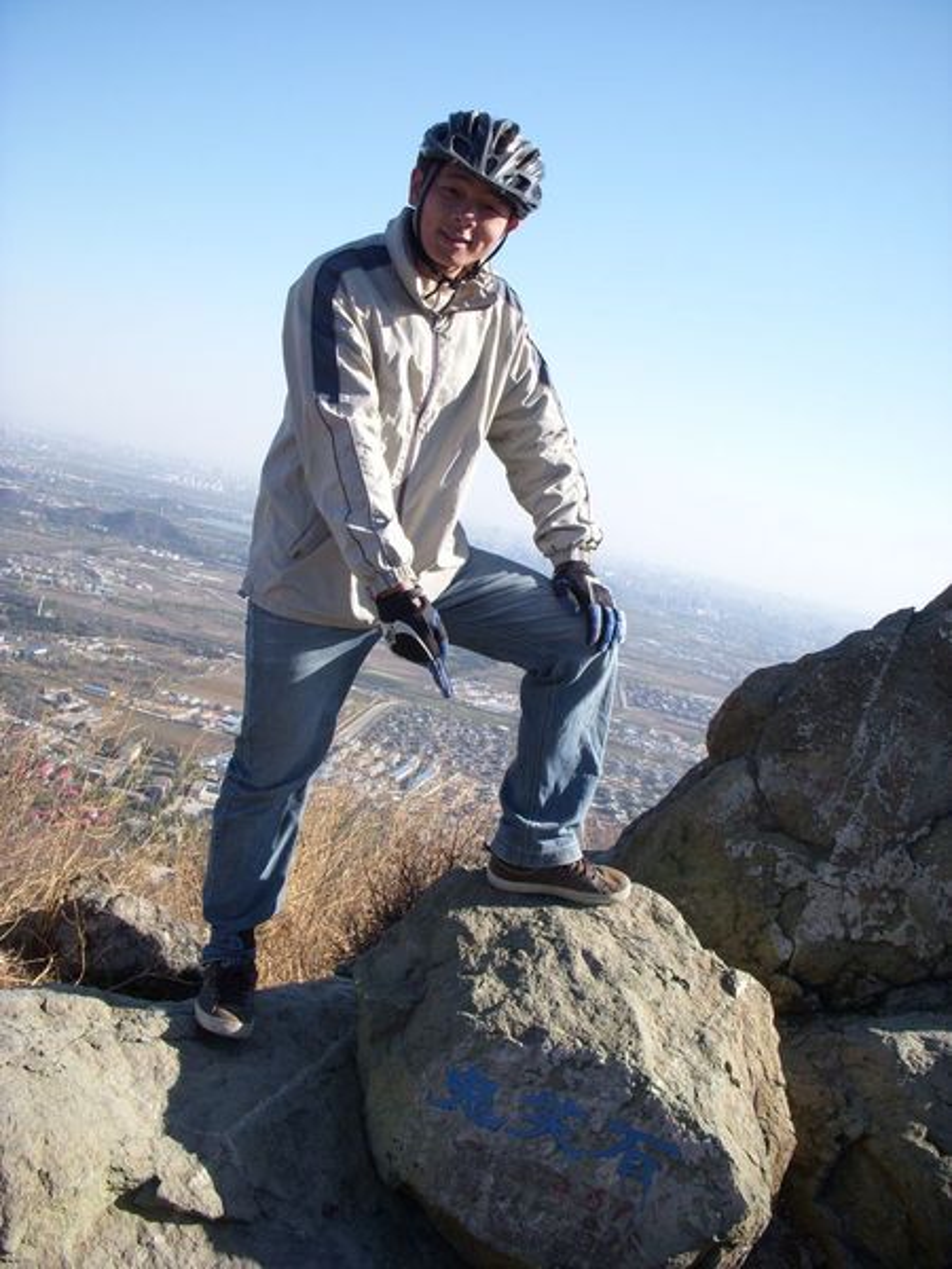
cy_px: 634
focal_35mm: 38
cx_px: 476
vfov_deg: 49.0
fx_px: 1393
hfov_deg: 37.7
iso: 100
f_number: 3.3
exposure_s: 1/640
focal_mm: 6.3
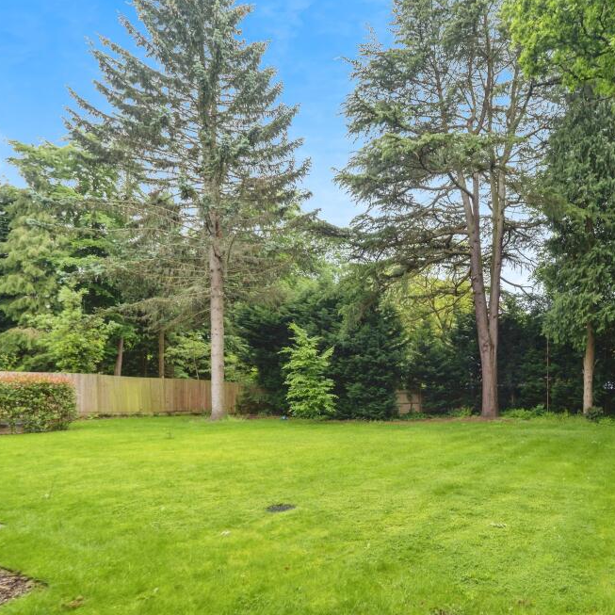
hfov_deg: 72.3
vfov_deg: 74.8
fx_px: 402
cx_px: 415
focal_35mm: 20
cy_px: 319
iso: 200
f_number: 4
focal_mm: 10
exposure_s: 1/125
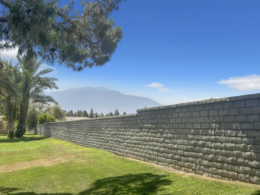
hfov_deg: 39.7
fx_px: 361
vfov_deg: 30.3
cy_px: 98
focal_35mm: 48
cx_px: 130
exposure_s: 1/5600
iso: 64
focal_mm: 6.86
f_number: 1.8
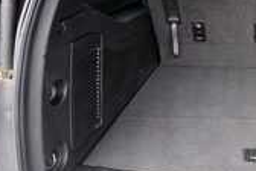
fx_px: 270
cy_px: 27
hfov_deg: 43.1
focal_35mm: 38
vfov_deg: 33.7
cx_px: 259
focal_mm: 11
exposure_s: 1/125
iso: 900
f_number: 4.8
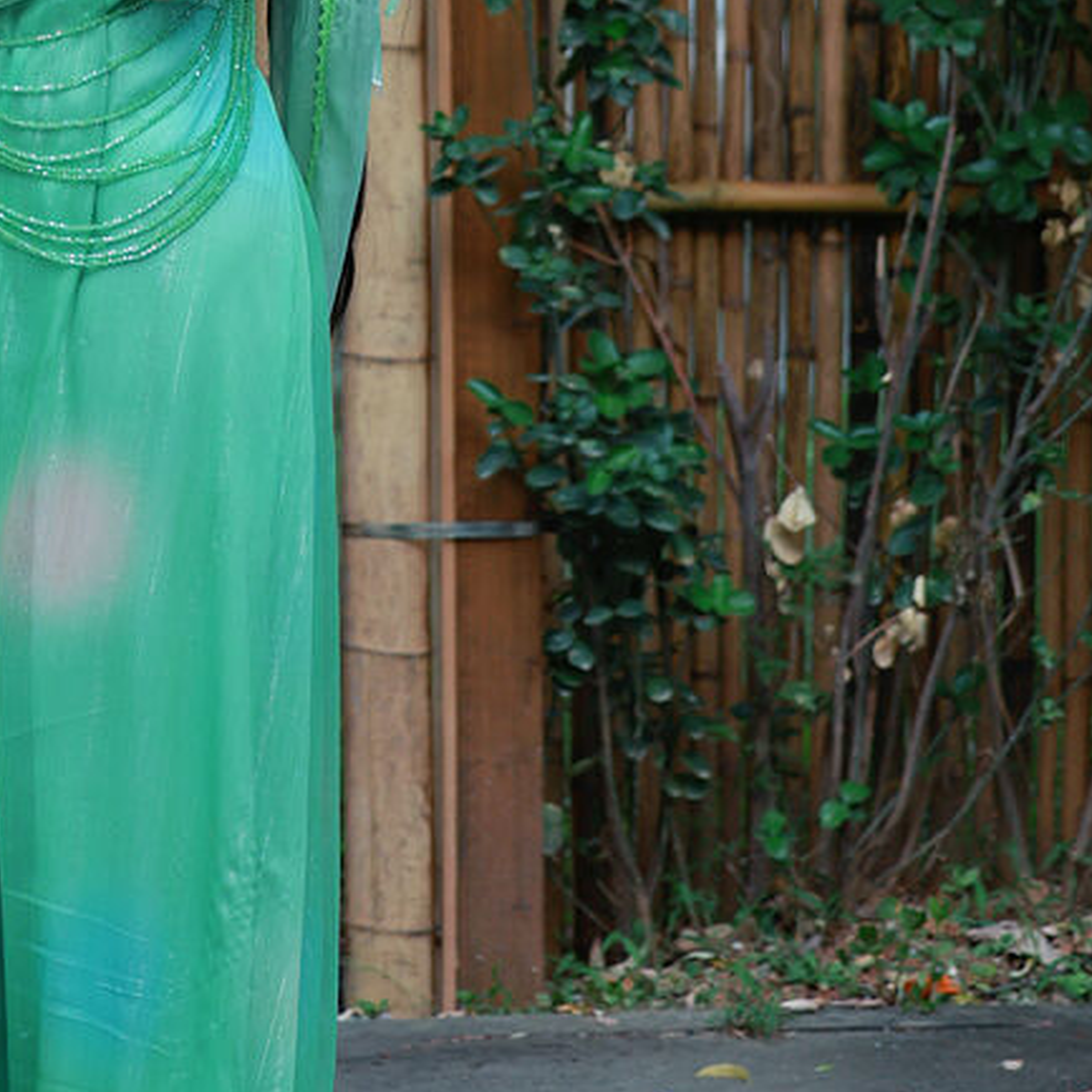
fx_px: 8708
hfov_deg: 7.1
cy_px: -787
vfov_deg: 7.0
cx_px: -194
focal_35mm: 244
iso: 125
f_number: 2.8
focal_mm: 70
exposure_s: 1/160
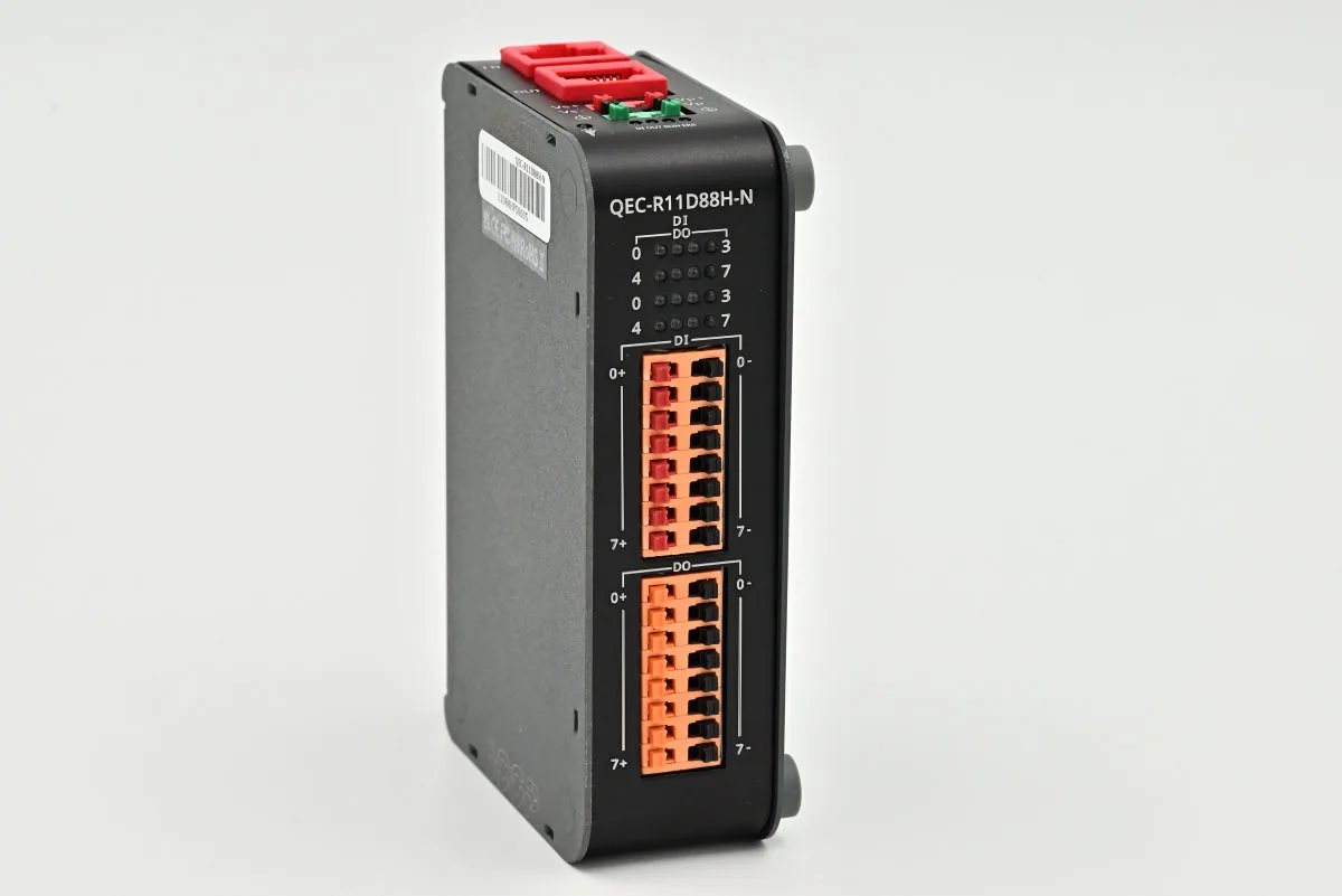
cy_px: 448
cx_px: 671
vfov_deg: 13.1
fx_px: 3915
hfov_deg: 19.4
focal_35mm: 105
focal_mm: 105
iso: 800
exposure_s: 1/100
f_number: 20
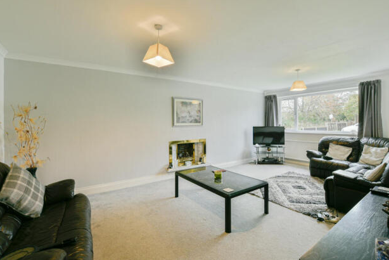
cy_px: 123
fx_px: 173
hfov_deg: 96.7
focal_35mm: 16
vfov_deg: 73.7
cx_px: 201
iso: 125
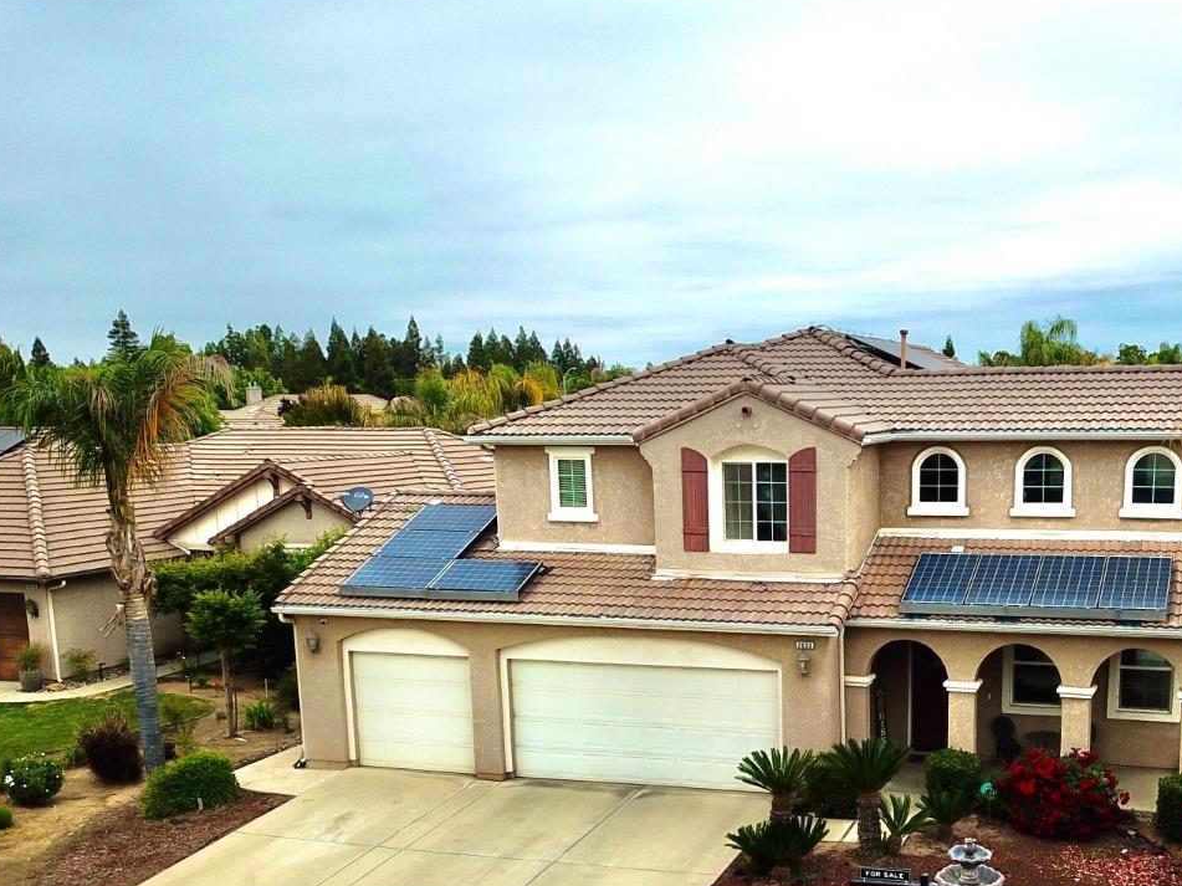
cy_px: 682
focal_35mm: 41
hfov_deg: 45.0
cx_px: 799
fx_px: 1400
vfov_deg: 34.3
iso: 100
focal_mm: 4.73
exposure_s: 1/741
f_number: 2.2
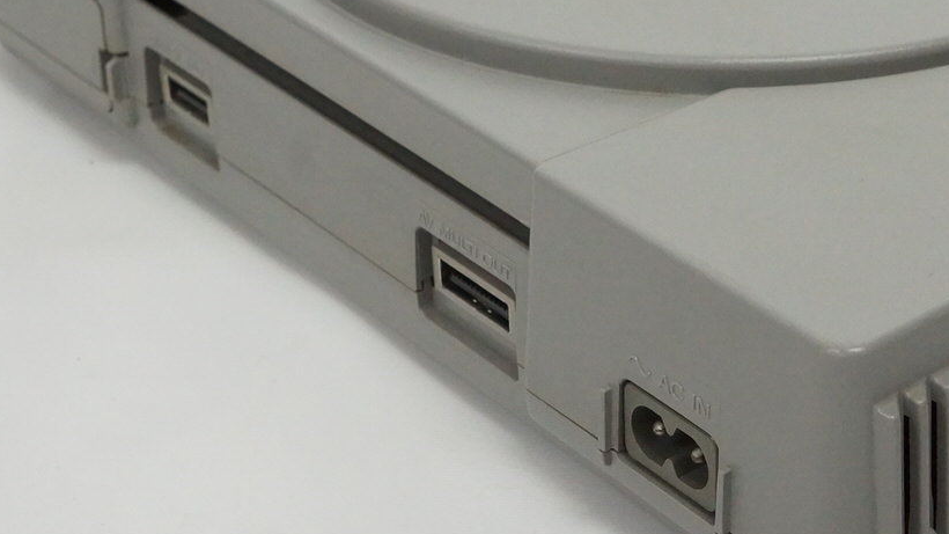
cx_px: 767
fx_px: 2365
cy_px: 131
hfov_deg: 22.4
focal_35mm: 94
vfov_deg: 12.8
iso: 3200
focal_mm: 31
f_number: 11
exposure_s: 1/100
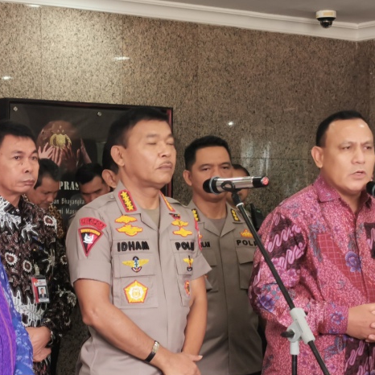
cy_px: 264
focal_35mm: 99
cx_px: 170
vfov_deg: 17.5
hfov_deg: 17.6
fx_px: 1213
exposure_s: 1/50
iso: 125
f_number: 1.6
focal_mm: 5.56
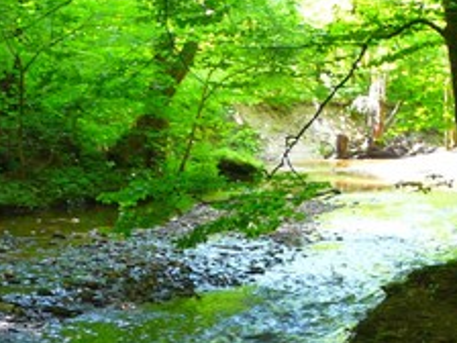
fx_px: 1320
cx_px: 259
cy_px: 282
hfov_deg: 19.6
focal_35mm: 100
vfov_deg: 14.7
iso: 125
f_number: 2.8
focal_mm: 4.6
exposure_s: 1/30
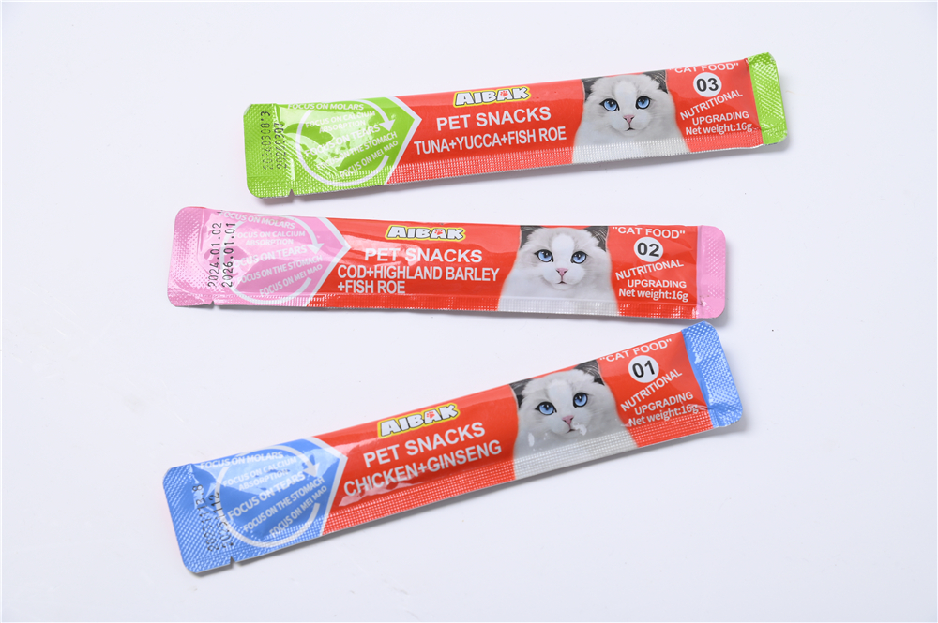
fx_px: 2603
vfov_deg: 13.7
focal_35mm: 100
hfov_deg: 20.4
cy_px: 312
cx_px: 469
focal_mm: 100
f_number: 11
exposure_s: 1/125
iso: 125
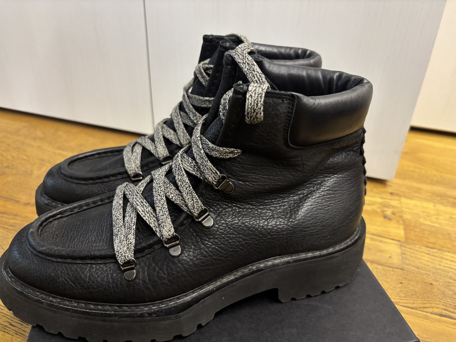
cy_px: 171
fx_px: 343
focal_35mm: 26
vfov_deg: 53.1
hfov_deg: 67.3
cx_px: 228
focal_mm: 5.96
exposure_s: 1/34
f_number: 1.6
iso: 640
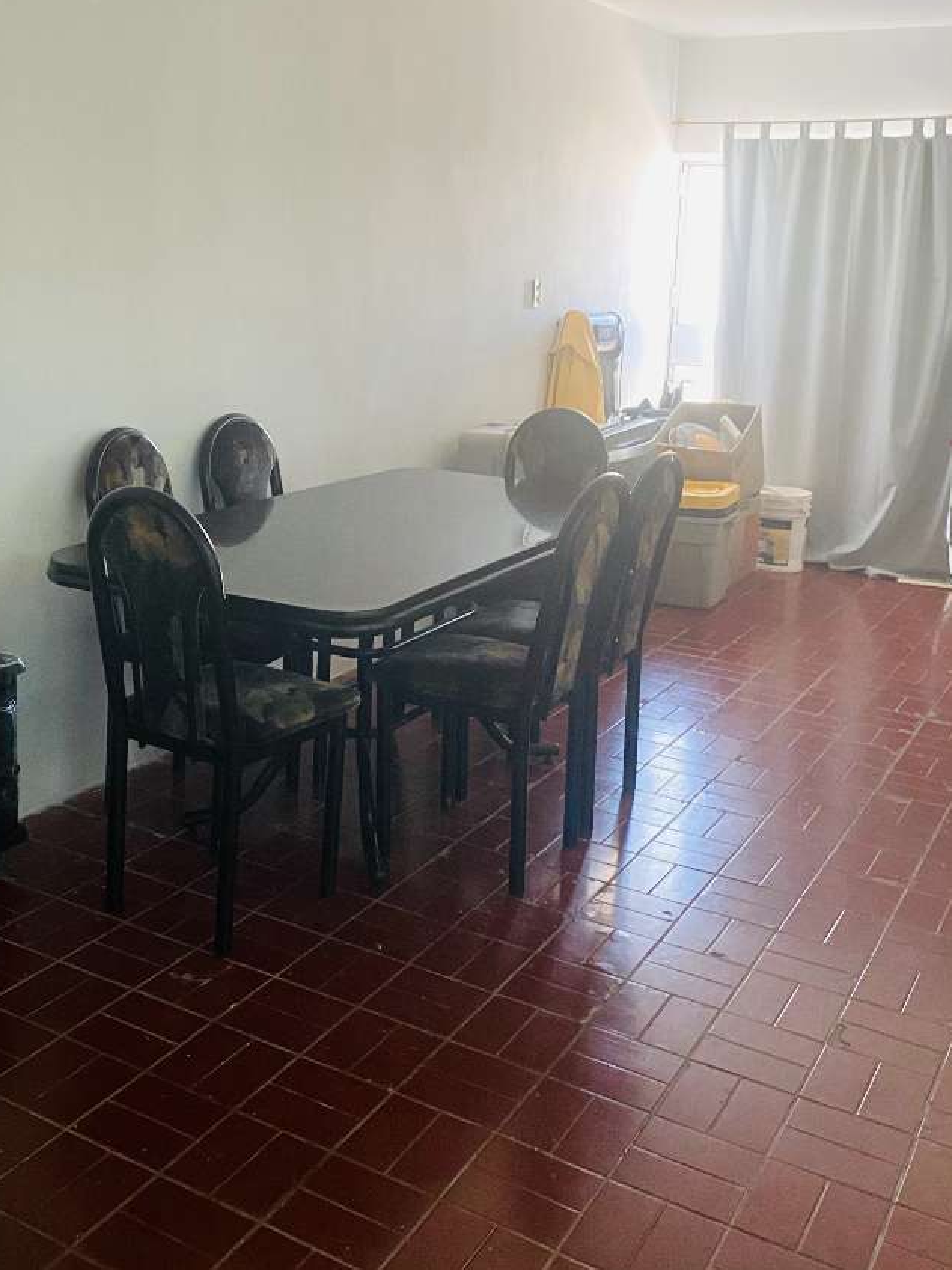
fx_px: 1357
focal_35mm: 37
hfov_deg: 38.4
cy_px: 476
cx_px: 345
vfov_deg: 49.7
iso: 320
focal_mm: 4.25
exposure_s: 1/50
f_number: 1.8
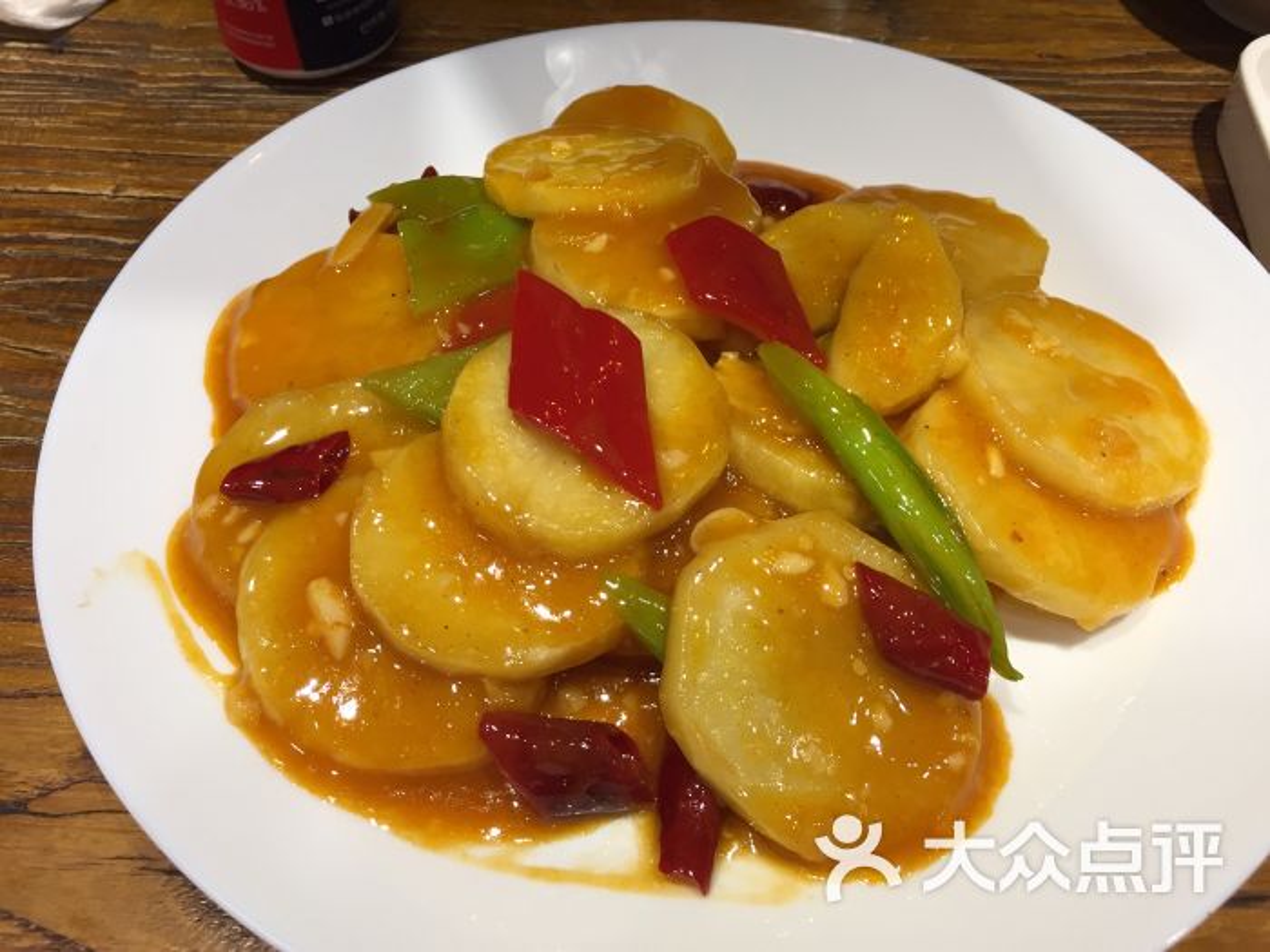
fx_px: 1064
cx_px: 635
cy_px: 476
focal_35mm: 29
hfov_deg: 61.7
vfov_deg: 48.2
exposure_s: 1/33
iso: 32
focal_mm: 4.15
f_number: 2.2
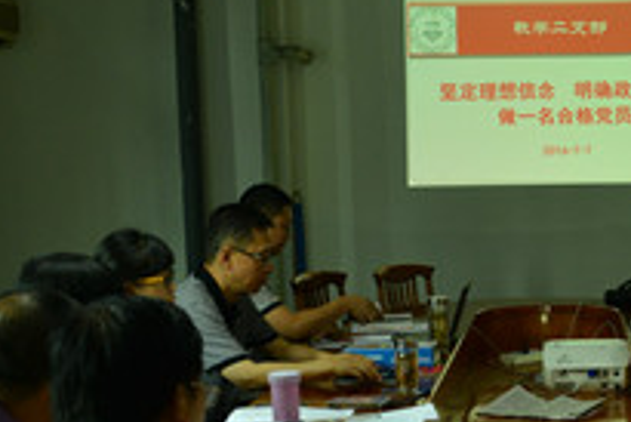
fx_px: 1368
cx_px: 560
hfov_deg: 25.2
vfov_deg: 17.4
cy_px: 347
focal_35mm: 78
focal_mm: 32
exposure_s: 1/60
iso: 800
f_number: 5.6
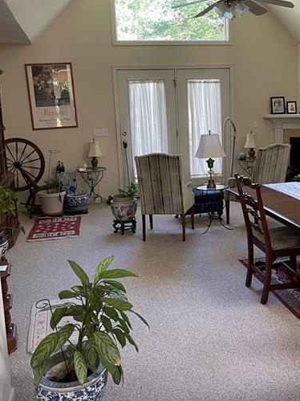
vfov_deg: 46.7
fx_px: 462
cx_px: 198
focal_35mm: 40
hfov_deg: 35.6
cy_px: 172
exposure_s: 1/65
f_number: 1.6
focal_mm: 5.1
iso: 125
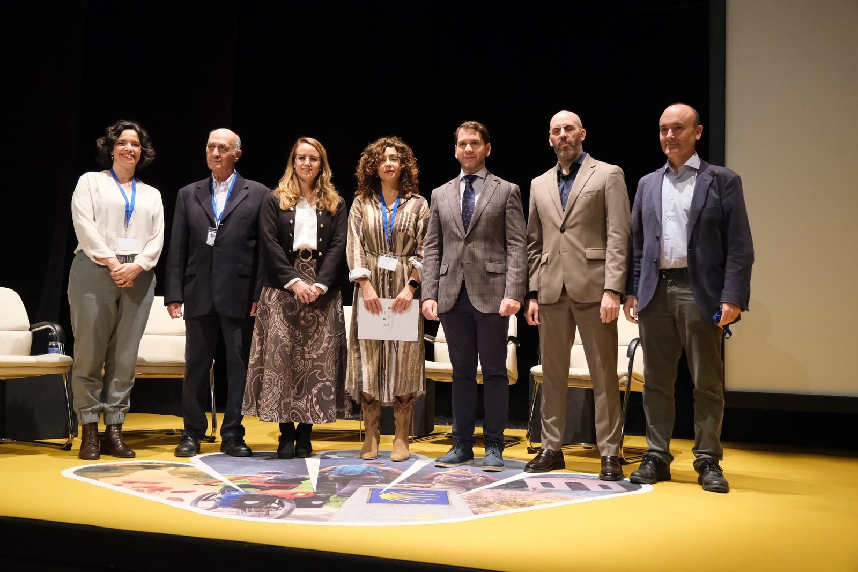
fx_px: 787
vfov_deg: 40.0
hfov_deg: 57.2
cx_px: 429
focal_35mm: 33
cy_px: 286
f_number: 4
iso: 3200
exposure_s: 1/160
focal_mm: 22.3
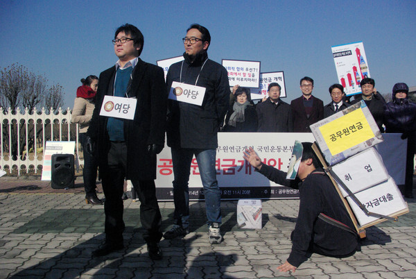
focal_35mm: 32
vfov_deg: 41.8
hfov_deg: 59.4
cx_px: 208
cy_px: 140
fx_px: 365
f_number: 11
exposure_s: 1/4000
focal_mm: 21
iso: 1600
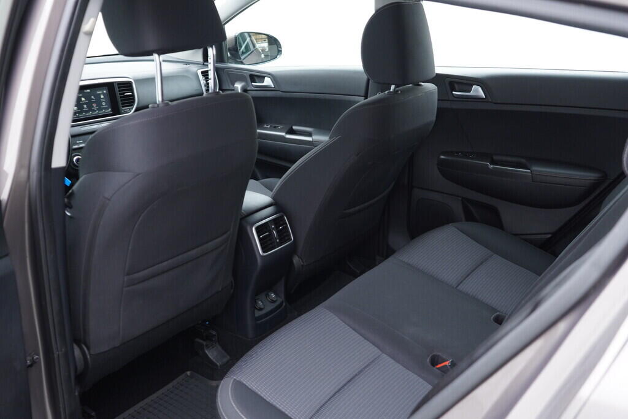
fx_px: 628
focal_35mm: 36
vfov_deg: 36.9
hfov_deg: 53.1
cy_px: 210
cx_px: 314
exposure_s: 1/40
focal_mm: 24
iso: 400
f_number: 2.8
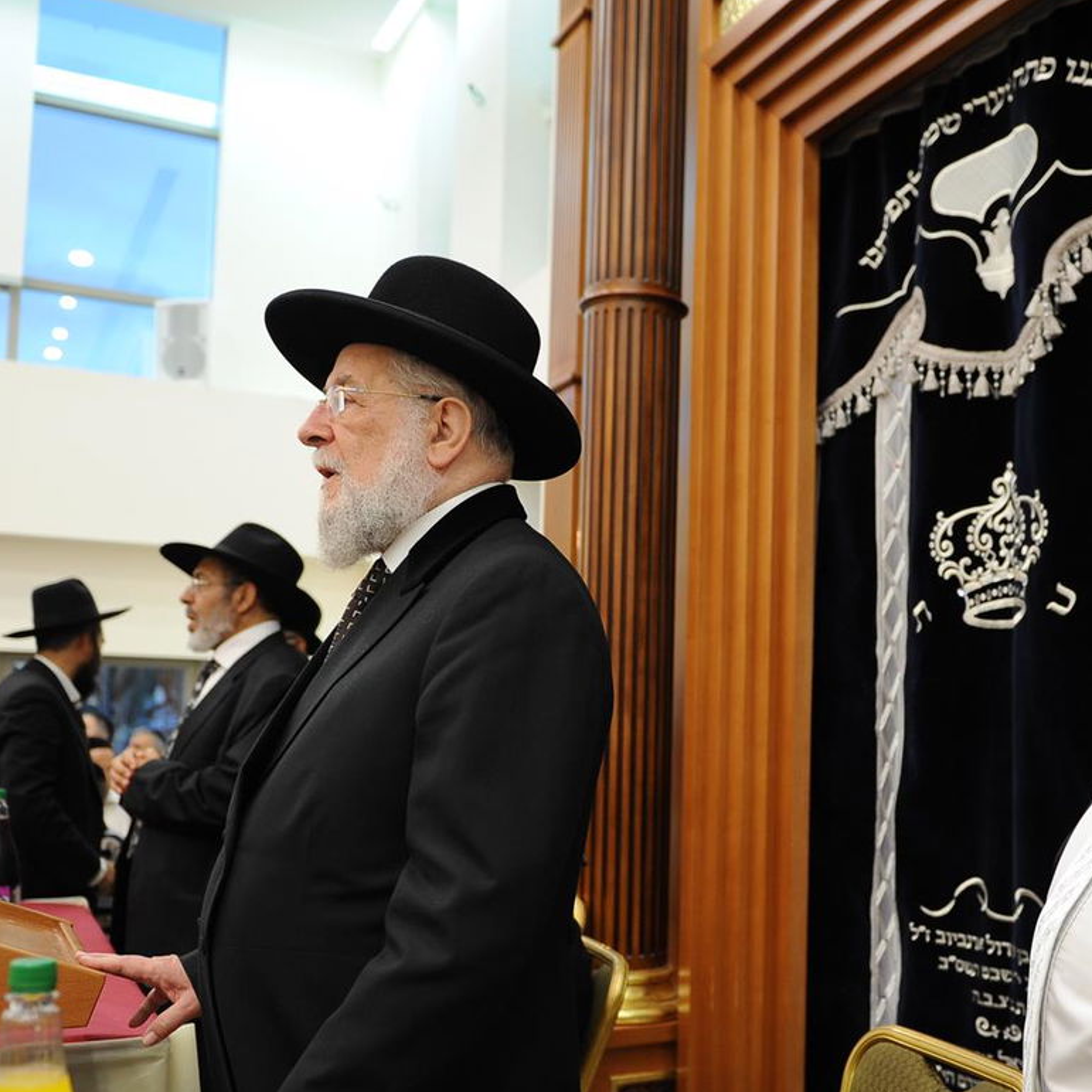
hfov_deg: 44.4
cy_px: 647
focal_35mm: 37
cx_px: 708
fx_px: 1321
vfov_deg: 44.7
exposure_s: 1/160
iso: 1000
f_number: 2.8
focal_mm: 24
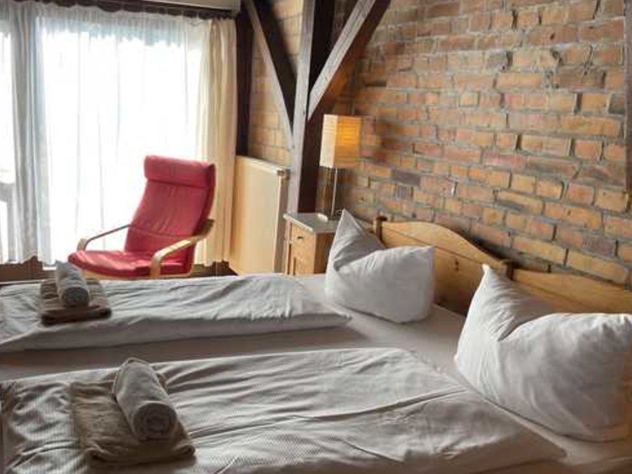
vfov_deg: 41.7
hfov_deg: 53.6
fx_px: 621
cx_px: 252
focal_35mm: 34
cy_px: 269
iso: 32
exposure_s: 1/190
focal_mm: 4.2
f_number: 1.6
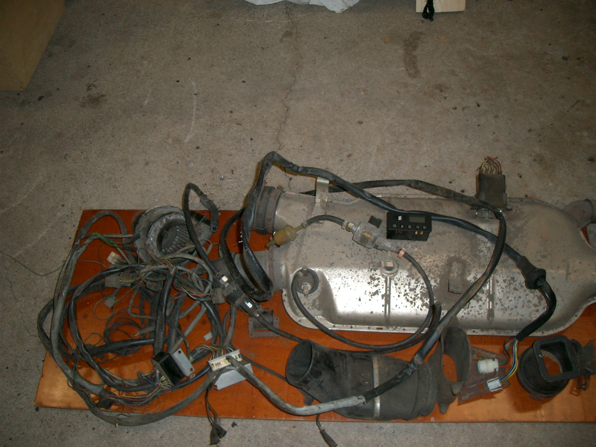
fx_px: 603
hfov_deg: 52.6
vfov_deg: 40.7
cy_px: 224
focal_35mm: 35
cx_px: 298
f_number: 2.6
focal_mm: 5.8
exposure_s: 1/40
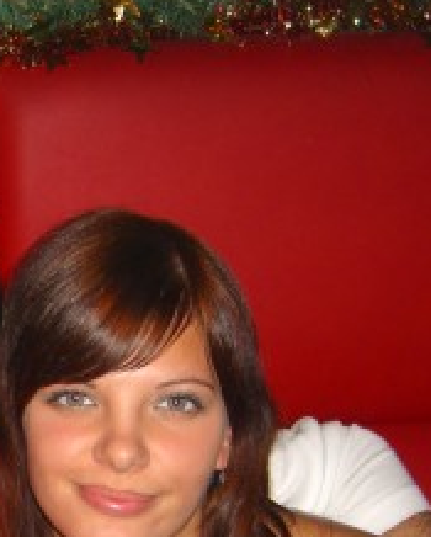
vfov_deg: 18.4
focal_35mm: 102
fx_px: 1623
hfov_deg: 14.8
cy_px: 507
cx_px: -47
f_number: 2.8
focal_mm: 7.9
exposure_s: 1/60
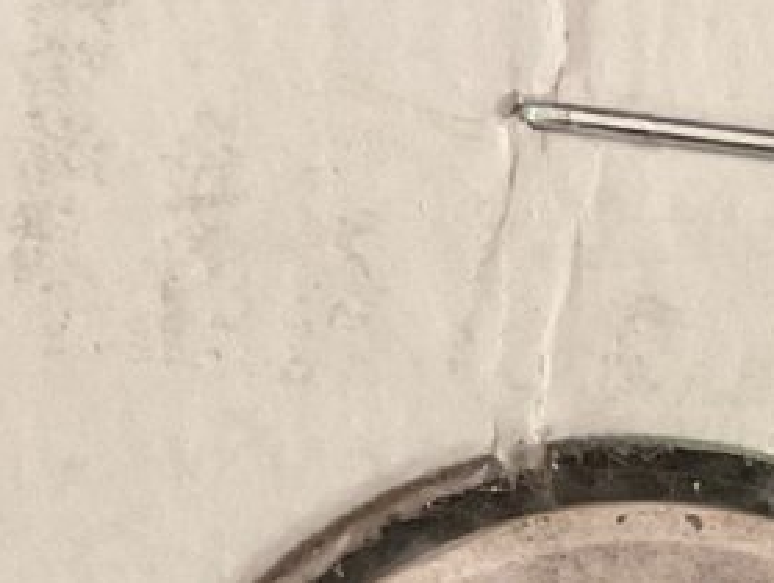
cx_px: 848
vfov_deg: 9.1
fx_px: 3515
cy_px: 1042
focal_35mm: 157
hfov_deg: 12.4
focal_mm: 3
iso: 250
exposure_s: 1/33
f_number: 1.8
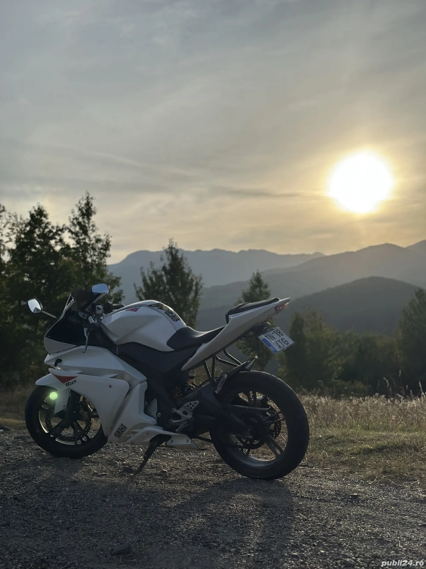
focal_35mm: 48
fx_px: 788
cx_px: 213
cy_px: 284
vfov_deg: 39.7
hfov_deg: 30.3
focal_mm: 6.86
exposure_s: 1/18868
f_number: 1.78
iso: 100
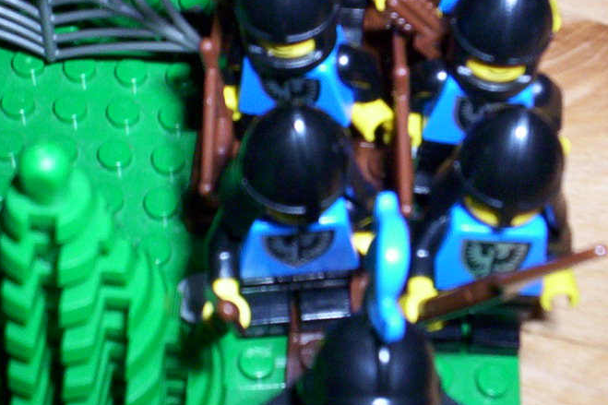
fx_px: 1199
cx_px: 365
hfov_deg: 28.4
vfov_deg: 19.1
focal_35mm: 71
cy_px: 154
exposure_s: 1/60
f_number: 4.5
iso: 140
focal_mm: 4.99
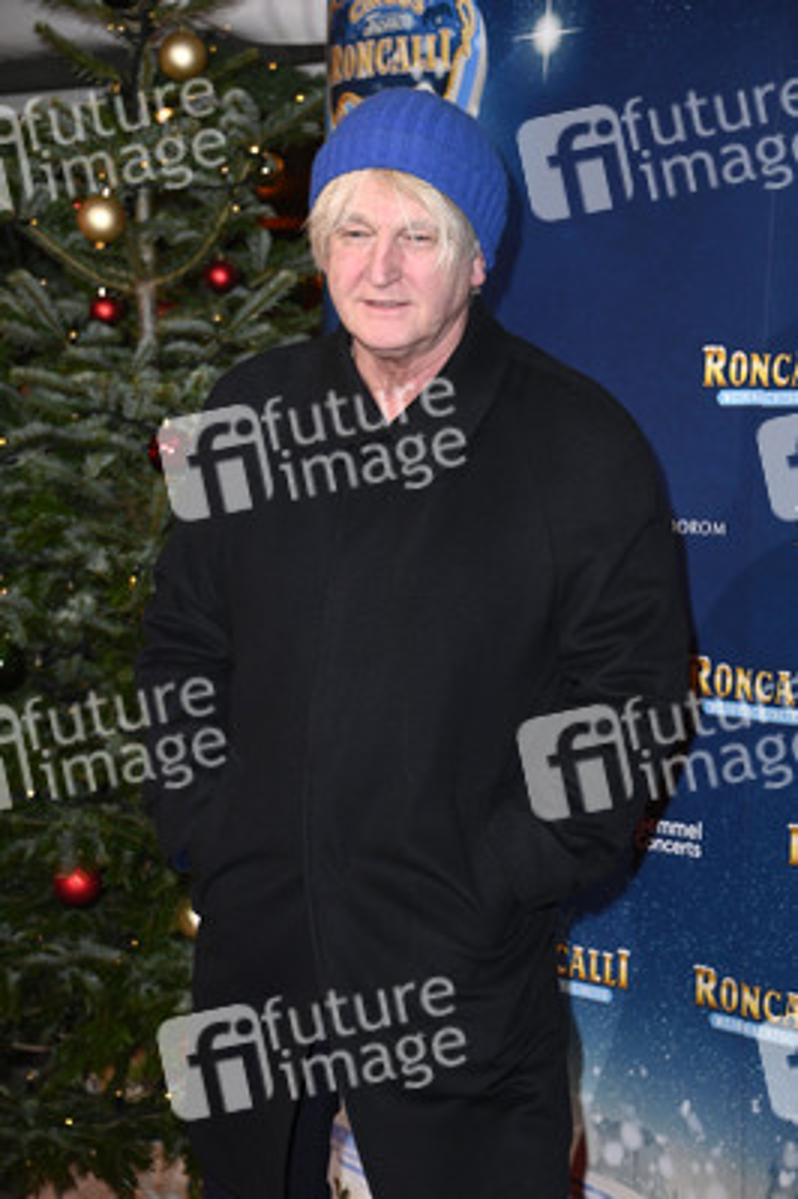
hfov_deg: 15.2
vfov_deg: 22.6
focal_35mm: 90
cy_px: 600
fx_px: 2997
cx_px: 399
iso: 1250
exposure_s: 1/250
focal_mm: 90
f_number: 5.6
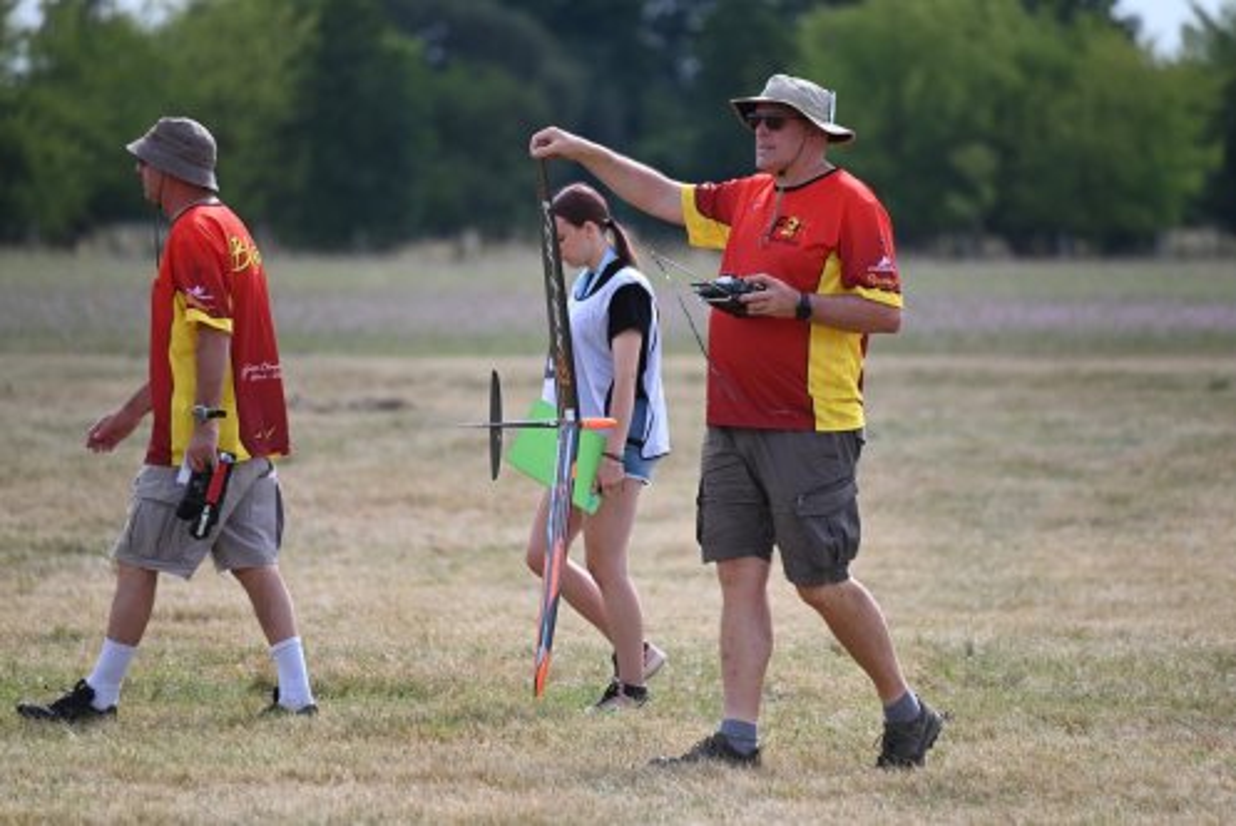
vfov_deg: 3.4
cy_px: 413
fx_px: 13741
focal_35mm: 400
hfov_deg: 5.2
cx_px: 618
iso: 640
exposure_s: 1/1600
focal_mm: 400
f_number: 6.3
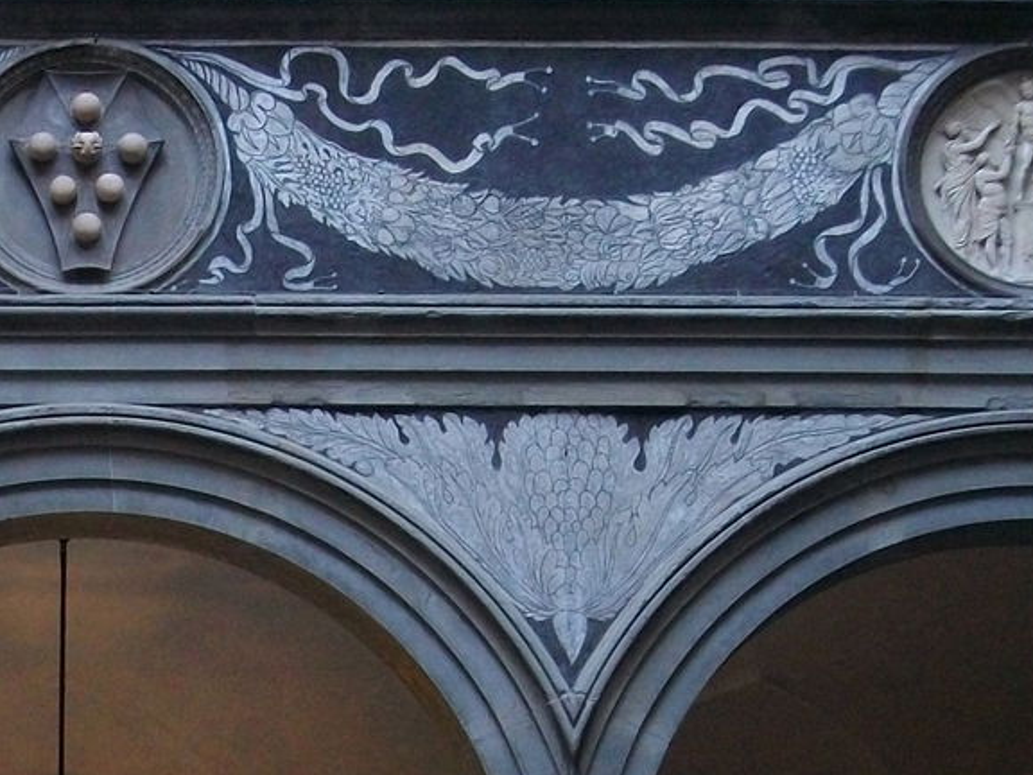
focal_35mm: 139
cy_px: 1037
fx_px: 4148
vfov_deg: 10.4
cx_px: -88
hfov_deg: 13.9
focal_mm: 8.8
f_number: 3.6
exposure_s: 1/40
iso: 200
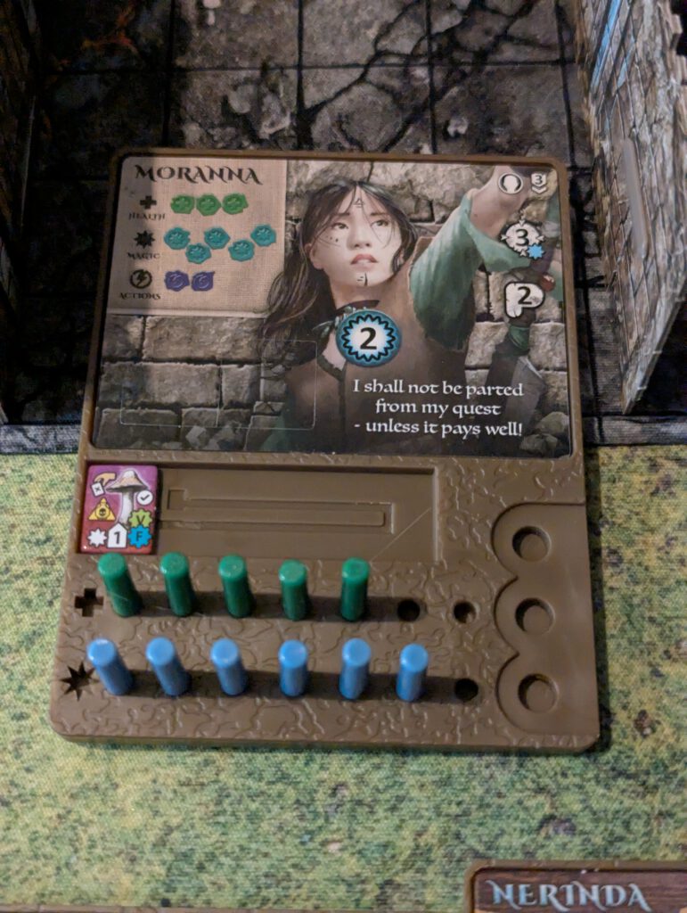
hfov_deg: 30.3
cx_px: 344
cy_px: 456
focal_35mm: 48
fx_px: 1267
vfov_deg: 39.6
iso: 2180
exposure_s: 1/68.6
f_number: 1.85
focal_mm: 6.81
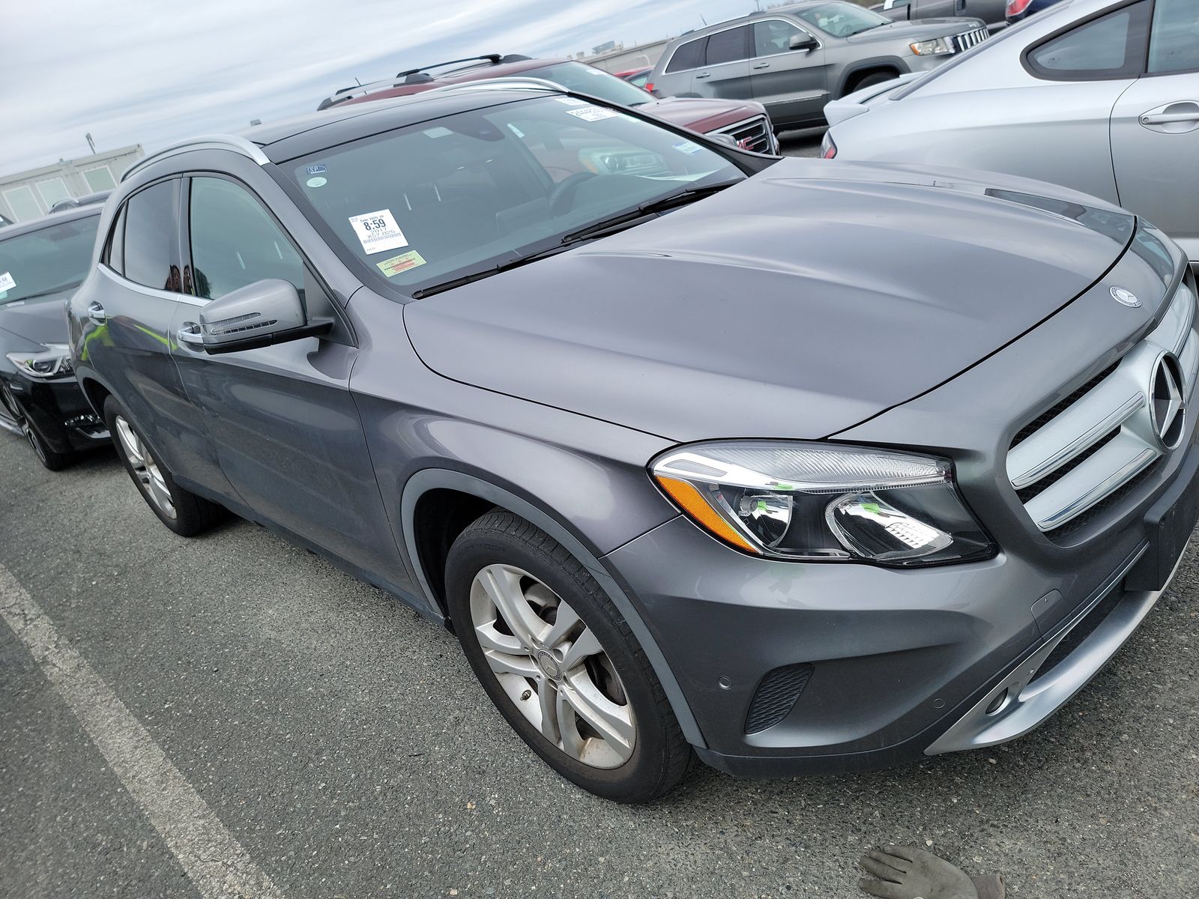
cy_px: 450
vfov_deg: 56.8
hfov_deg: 71.6
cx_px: 600
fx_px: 831
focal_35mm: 24
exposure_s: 1/560
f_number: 1.8
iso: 50
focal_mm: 6.7
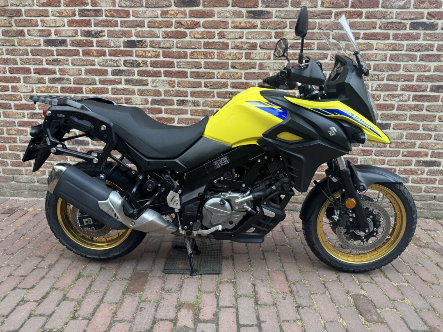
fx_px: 307
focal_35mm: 24
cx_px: 222
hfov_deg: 71.6
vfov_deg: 56.8
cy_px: 166
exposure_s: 1/121
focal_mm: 6.76
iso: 160
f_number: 1.78
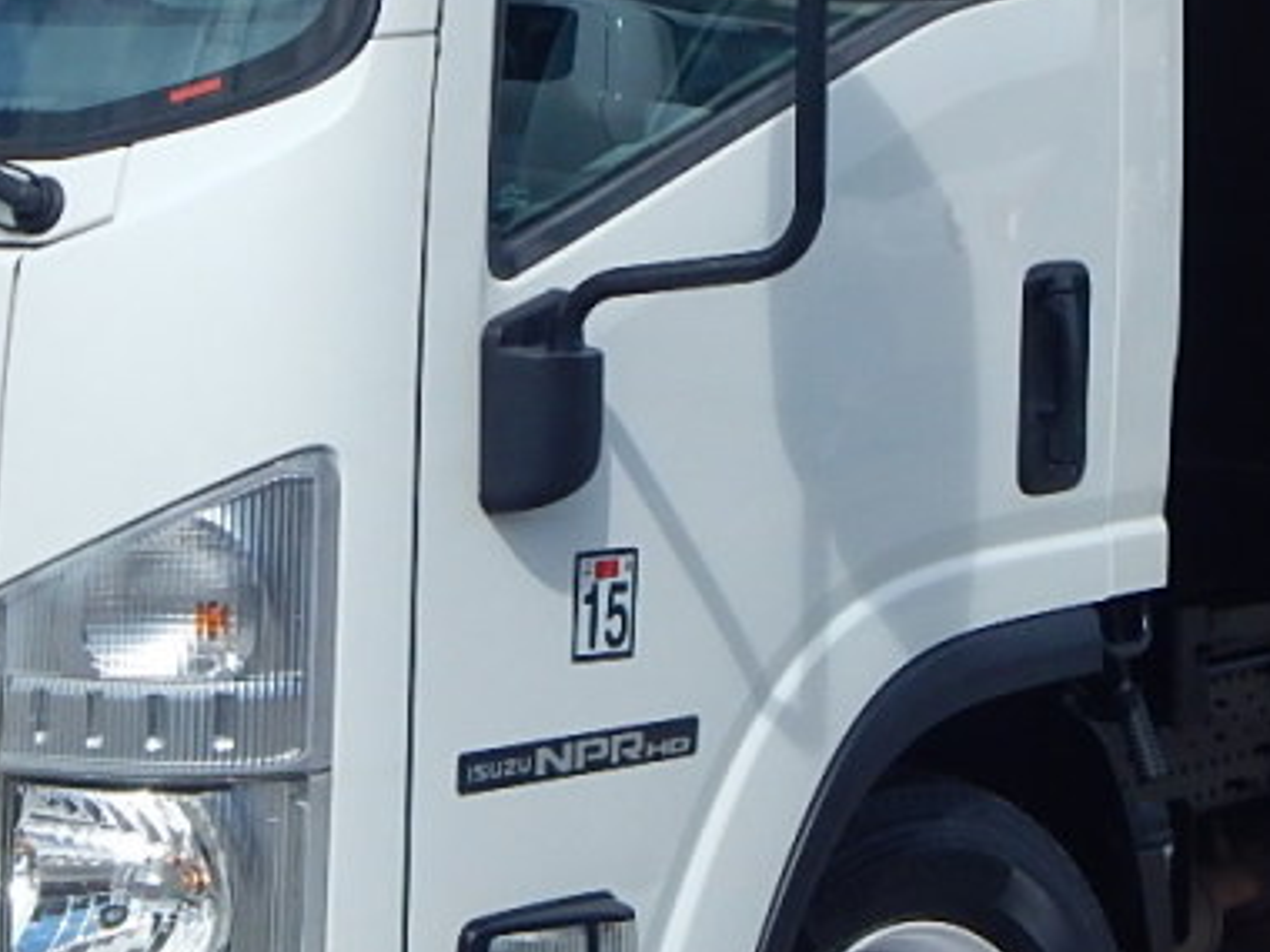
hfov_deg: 15.4
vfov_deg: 11.6
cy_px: 374
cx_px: 622
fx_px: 4696
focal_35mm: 128
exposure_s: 1/640
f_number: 6.9
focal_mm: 6.8
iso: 125
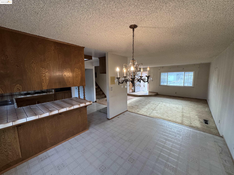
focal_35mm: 14
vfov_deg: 85.7
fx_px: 95
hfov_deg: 102.1
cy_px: 88
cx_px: 117
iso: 250
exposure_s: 1/120
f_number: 2.2
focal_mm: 2.22
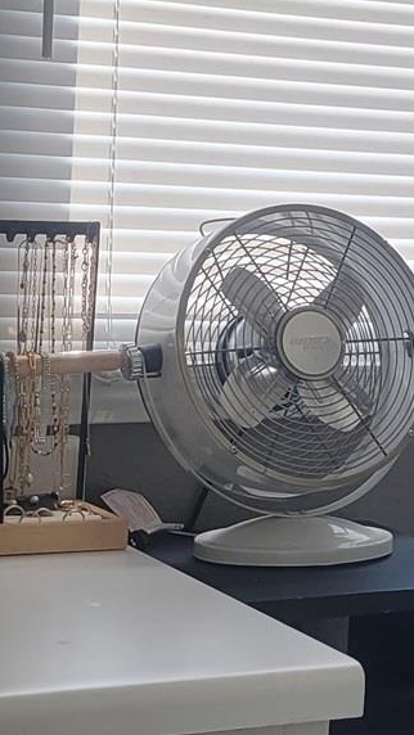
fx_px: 2223
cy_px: 424
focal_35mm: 114
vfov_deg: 18.8
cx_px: 513
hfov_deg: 10.4
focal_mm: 5.4
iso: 40
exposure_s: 1/544
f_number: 1.8
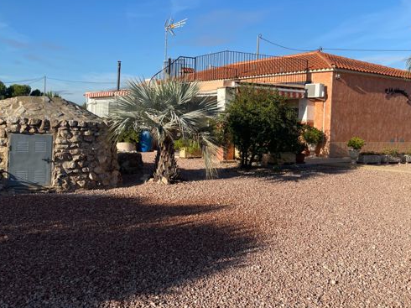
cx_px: 190
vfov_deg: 39.6
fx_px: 427
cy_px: 133
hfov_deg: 51.3
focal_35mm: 36
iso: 32
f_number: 1.6
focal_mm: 5.1
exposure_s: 1/3257
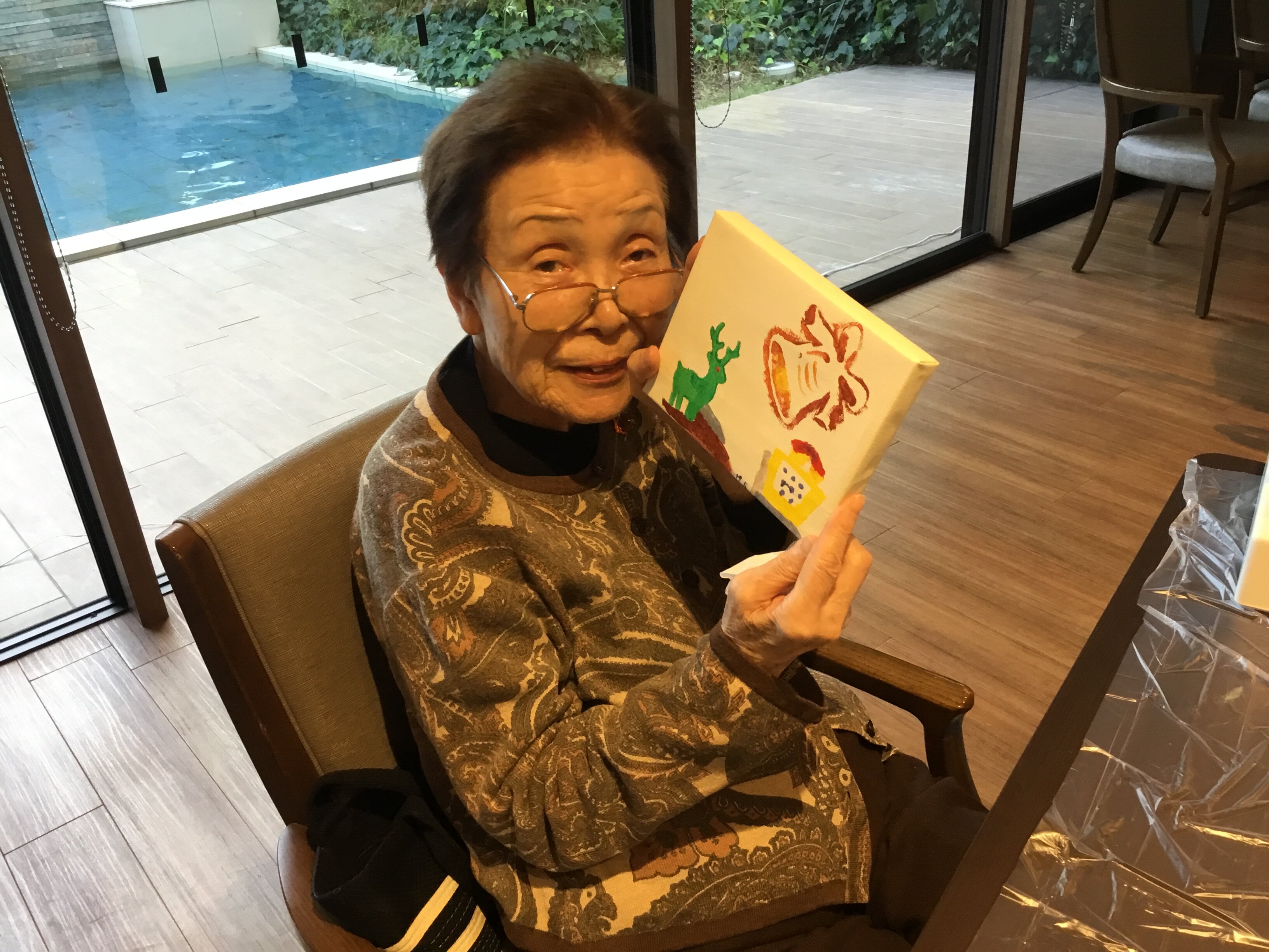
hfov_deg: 58.4
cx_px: 634
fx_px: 1136
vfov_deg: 45.4
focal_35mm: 31
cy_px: 476
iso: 64
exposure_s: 1/30
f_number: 2.4
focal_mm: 3.3
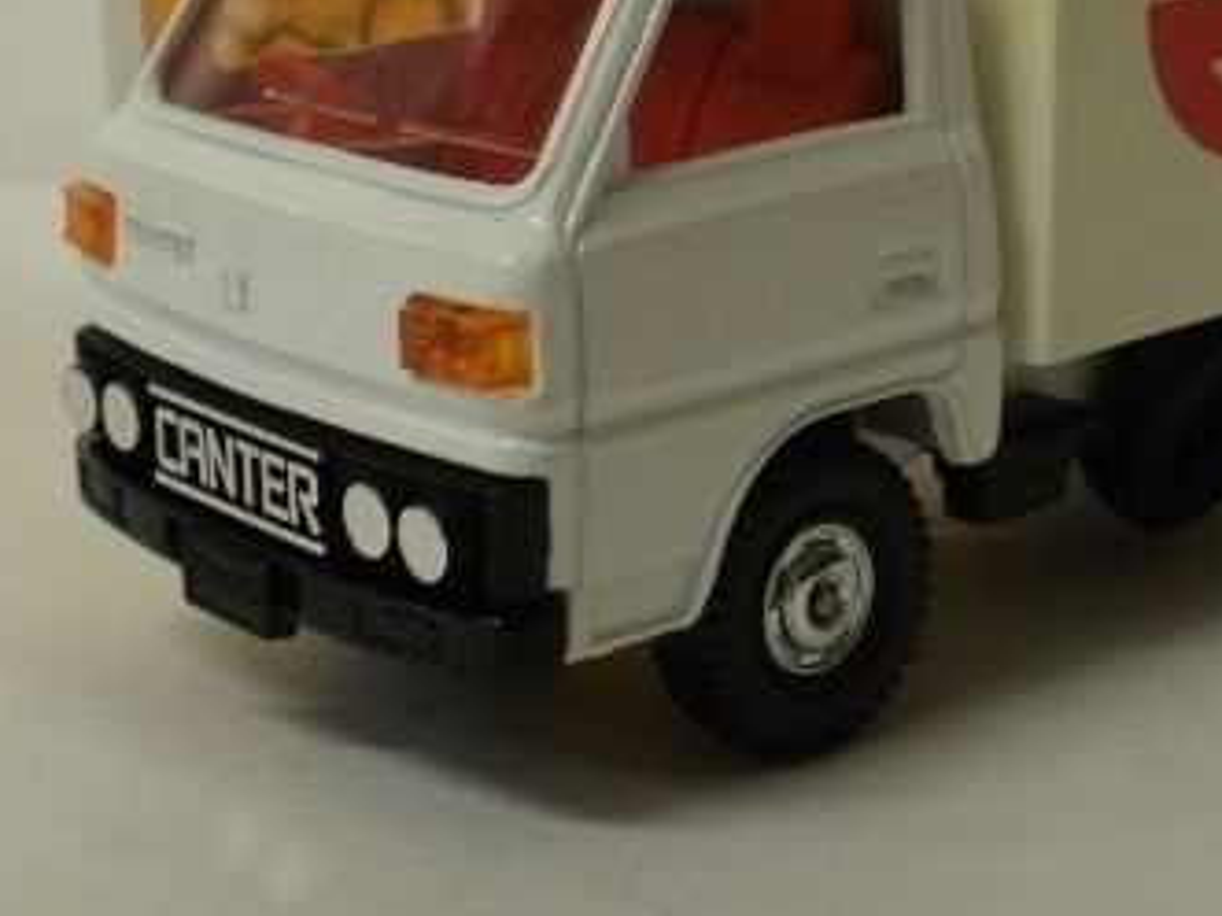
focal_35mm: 85
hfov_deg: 22.7
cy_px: 44
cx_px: 967
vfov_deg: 17.0
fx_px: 3000
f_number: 4
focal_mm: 7.7
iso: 125
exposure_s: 1/15
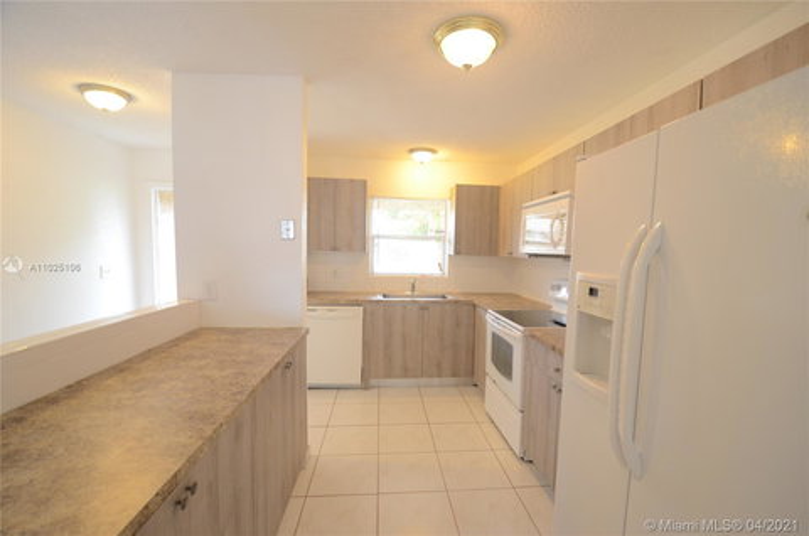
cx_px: 404
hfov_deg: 100.5
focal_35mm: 15
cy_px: 268
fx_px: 336
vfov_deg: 77.1
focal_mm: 10
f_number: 3.5
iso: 800
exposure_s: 1/40
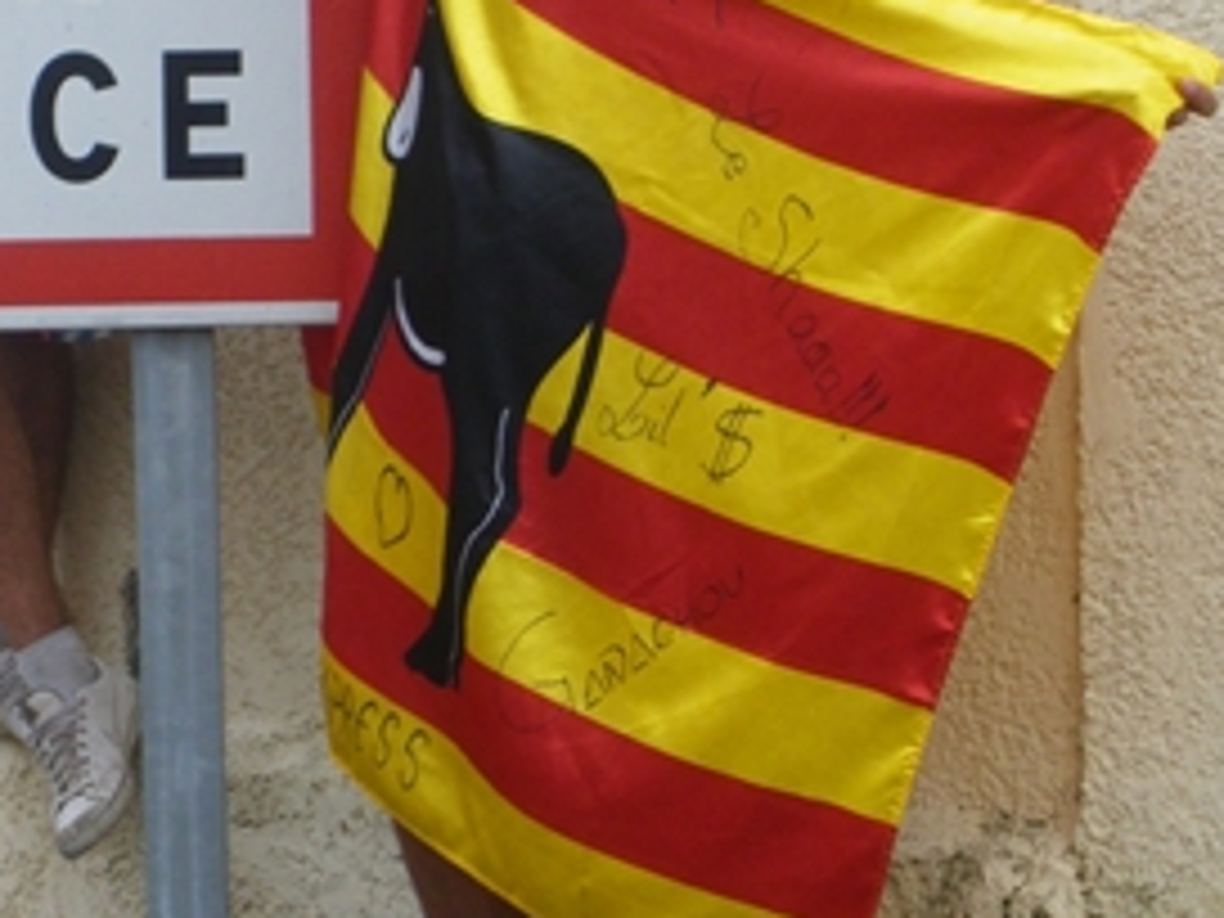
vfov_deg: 10.1
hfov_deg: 13.3
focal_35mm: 146
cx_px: -58
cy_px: 220
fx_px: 5162
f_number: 4.6
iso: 64
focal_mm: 11.1
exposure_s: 1/60
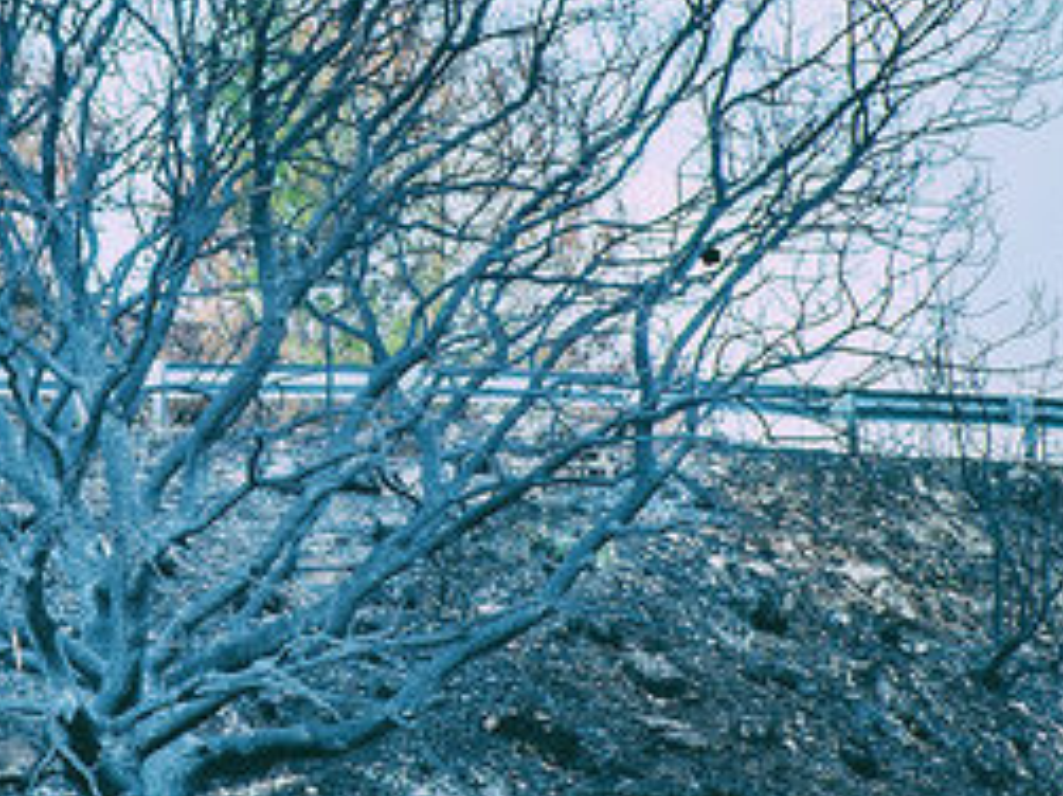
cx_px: 186
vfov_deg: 4.4
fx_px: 10282
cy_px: 358
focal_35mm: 335
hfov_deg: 5.9
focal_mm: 70
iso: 100
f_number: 7.1
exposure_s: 1/125
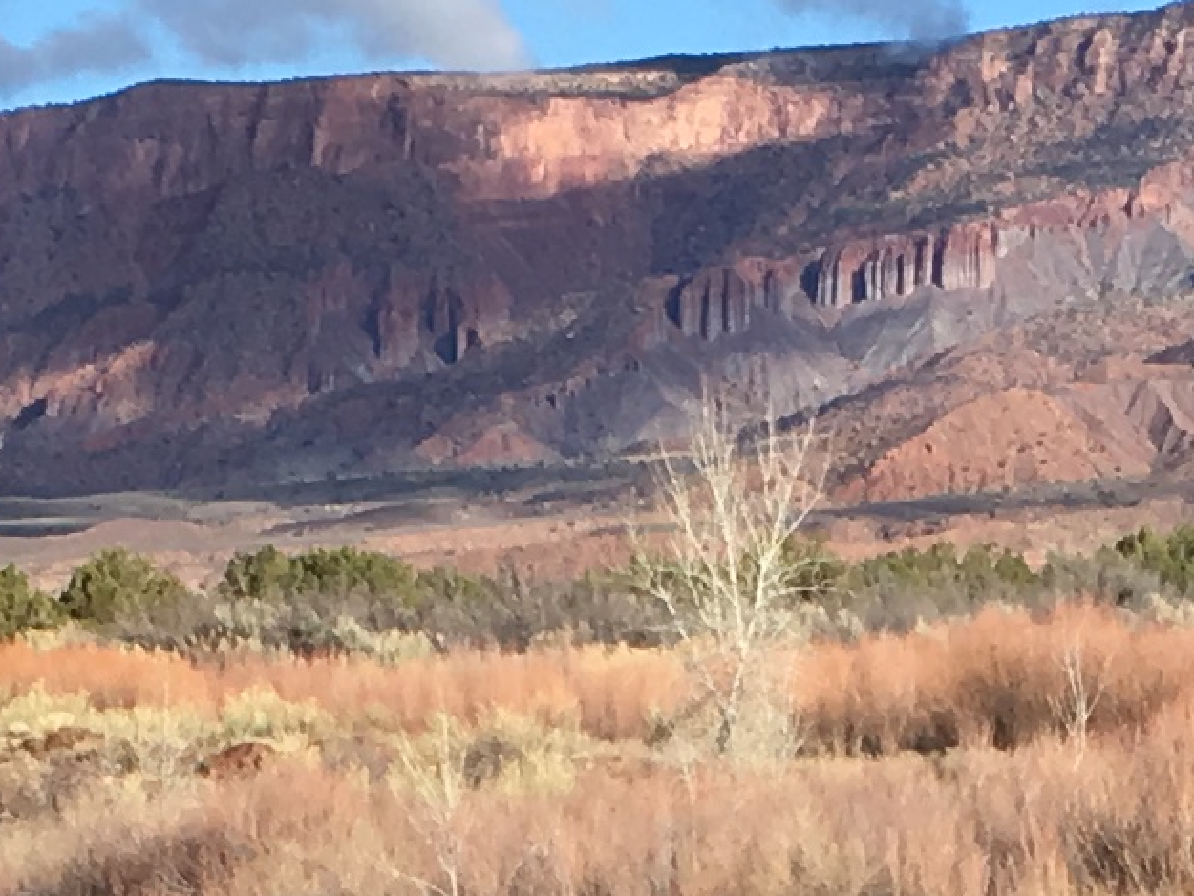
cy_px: 2048
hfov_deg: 10.6
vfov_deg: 7.5
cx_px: 737
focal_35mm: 187
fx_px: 6451
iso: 25
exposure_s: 1/1183
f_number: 2.2
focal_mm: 4.15
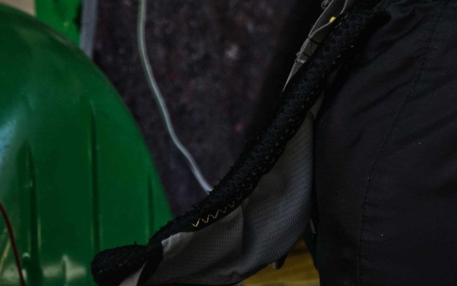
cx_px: -1
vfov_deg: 6.0
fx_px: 2715
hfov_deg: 9.6
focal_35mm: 218
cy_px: 329
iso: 320
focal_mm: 70
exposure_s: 1/100
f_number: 7.1
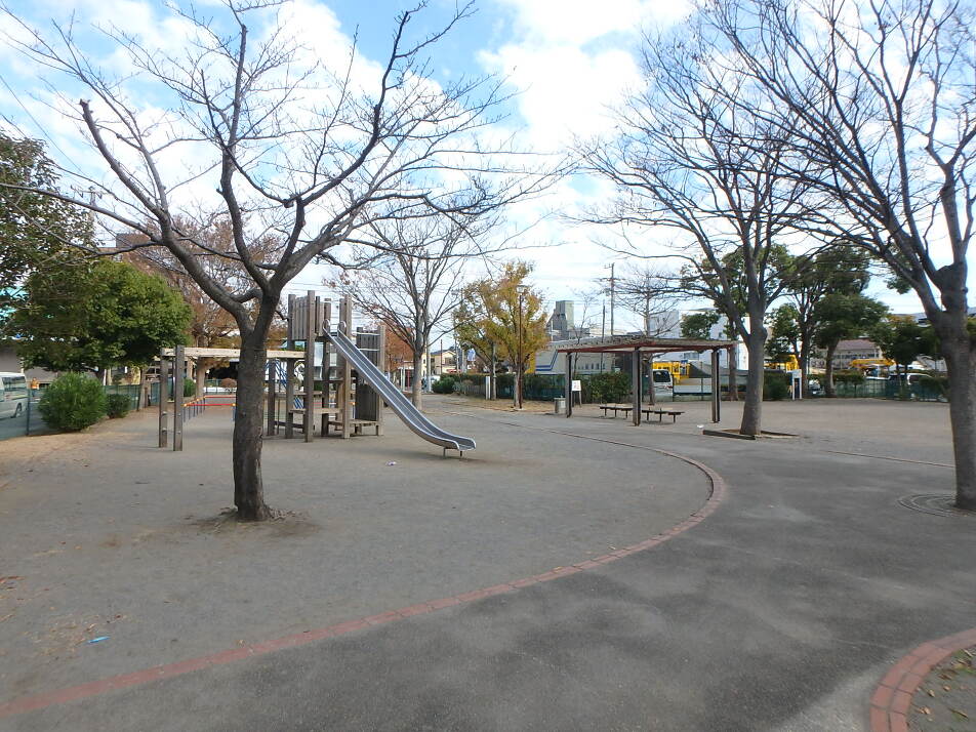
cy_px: 366
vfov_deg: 63.4
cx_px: 488
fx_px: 592
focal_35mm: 21
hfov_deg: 79.0
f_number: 3.5
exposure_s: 1/500
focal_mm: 3.7
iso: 125
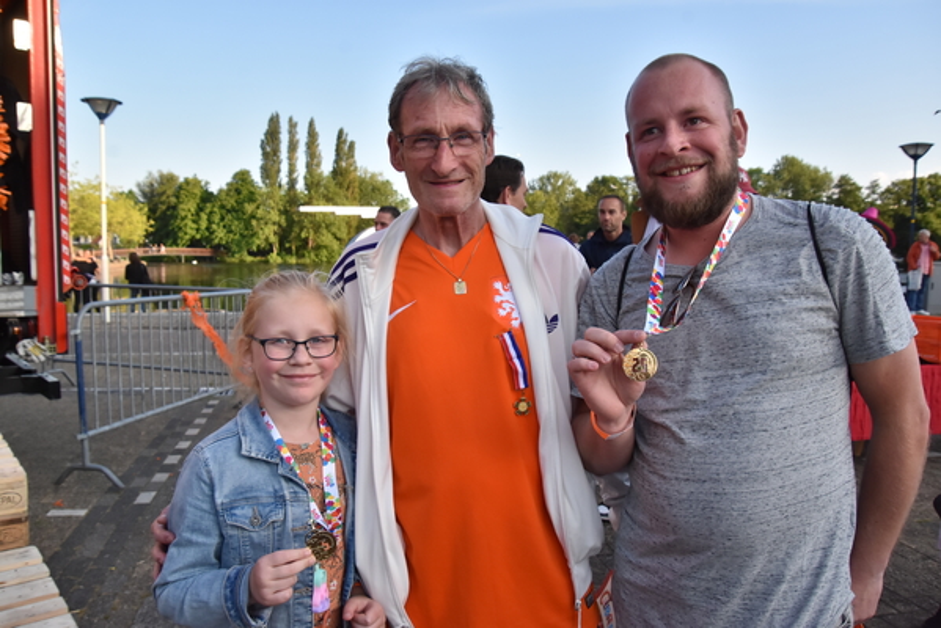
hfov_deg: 67.4
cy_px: 314
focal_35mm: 27
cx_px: 470
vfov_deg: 48.0
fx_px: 706
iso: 800
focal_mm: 18
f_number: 7.1
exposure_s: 1/1000
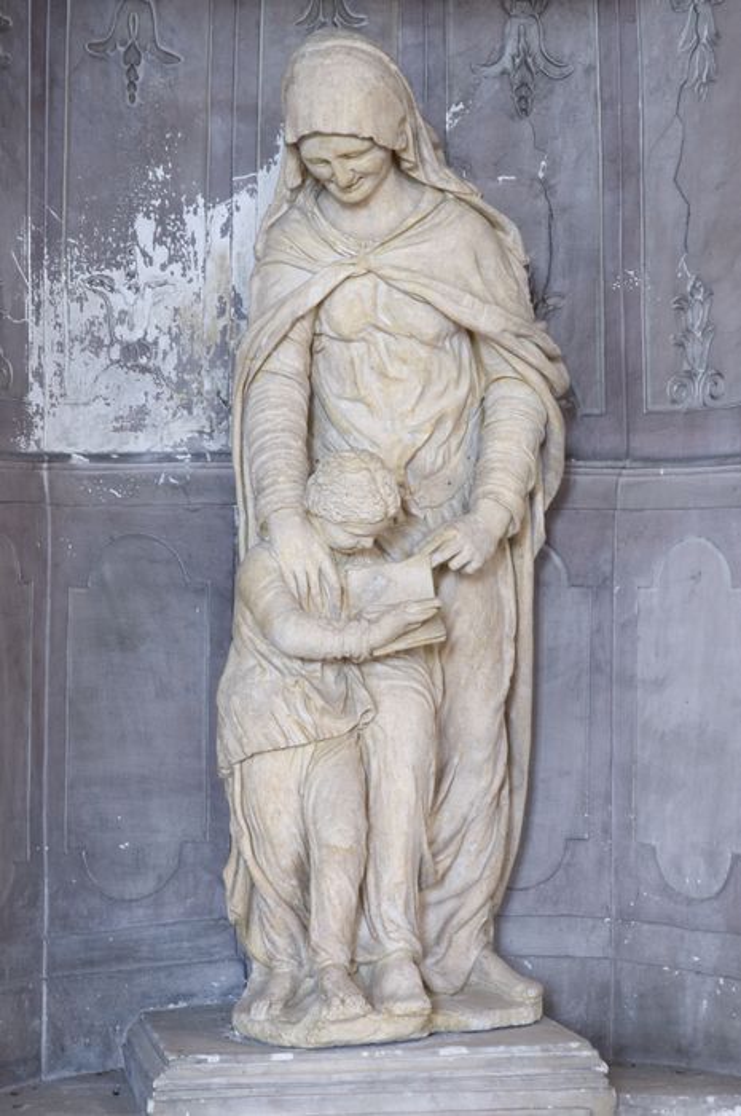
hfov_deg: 14.7
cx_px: 370
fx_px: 2878
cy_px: 558
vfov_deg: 21.9
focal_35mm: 93
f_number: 10
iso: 400
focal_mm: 62
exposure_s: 1/1.25
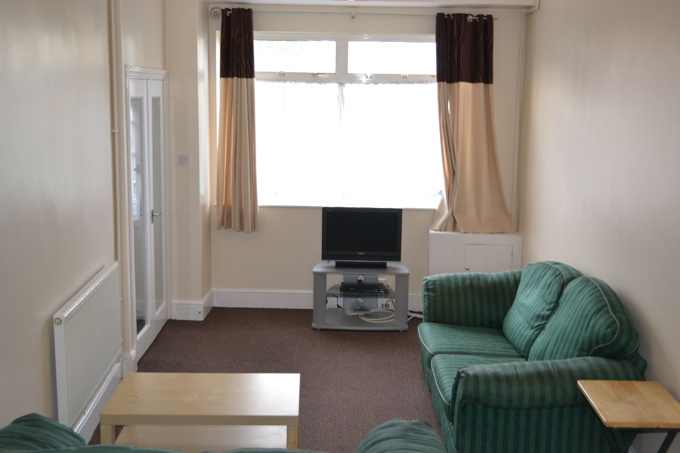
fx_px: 793
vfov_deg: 31.9
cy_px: 226
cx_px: 340
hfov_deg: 46.4
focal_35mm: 42
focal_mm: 28
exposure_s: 1/30
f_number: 4.5
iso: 400
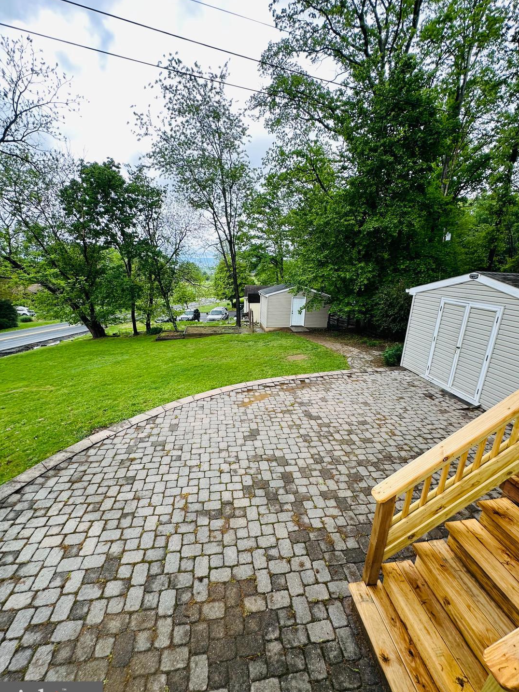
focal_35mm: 15
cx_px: 260
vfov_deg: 98.2
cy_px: 350
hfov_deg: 81.7
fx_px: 300
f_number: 2.2
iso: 40
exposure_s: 1/205
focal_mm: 2.22
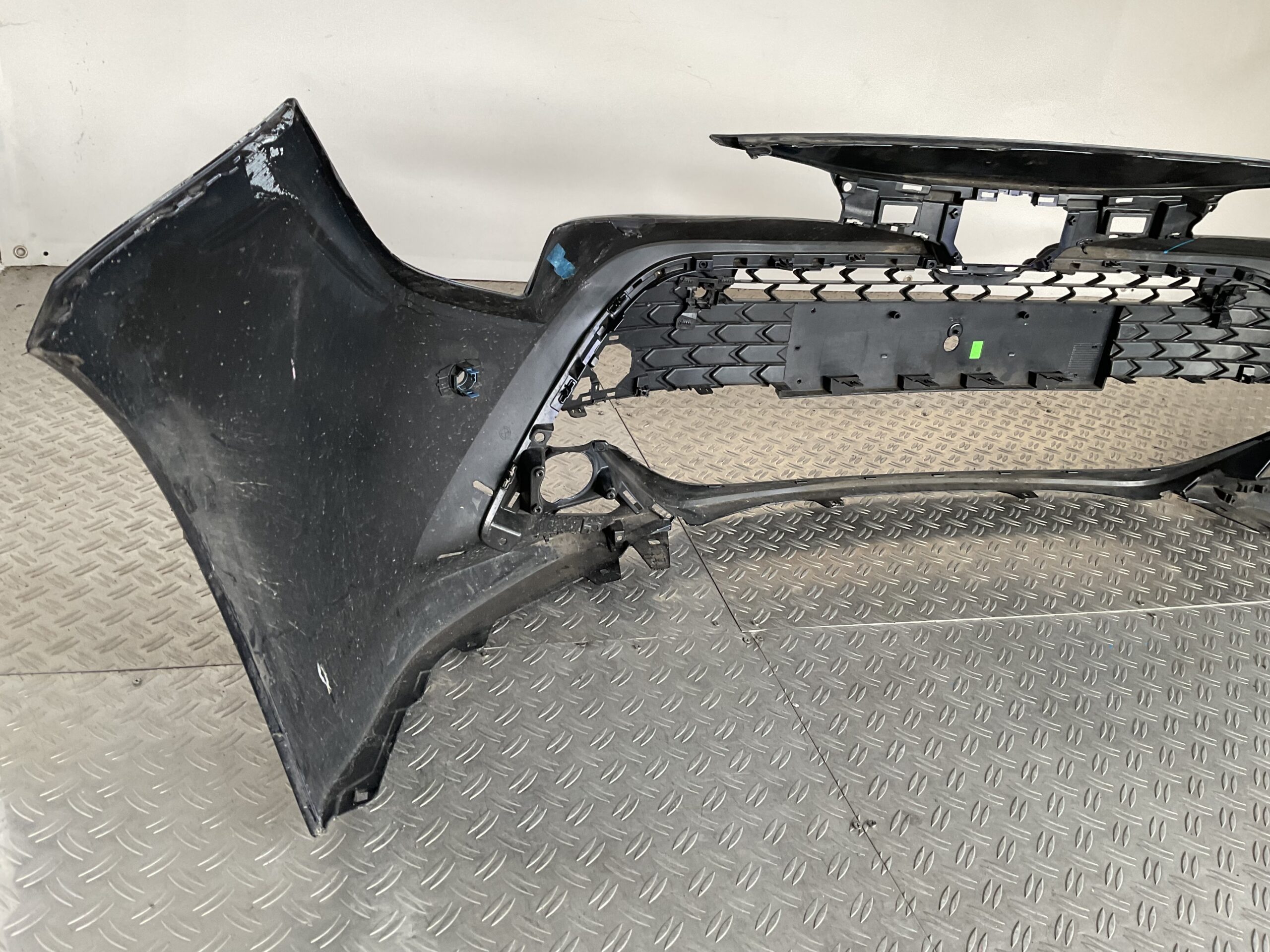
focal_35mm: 29
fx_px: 1064
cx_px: 635
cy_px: 476
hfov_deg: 61.7
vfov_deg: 48.2
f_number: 1.8
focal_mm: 3
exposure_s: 1/50
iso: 64
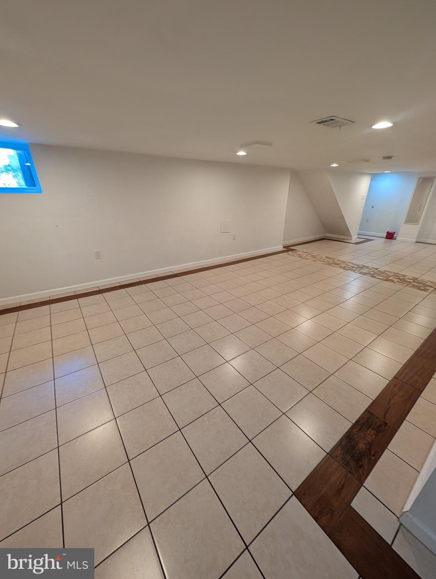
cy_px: 290
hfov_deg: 94.6
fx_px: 201
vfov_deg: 110.5
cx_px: 218
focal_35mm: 12
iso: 188
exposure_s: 1/120
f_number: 1.7
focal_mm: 2.02
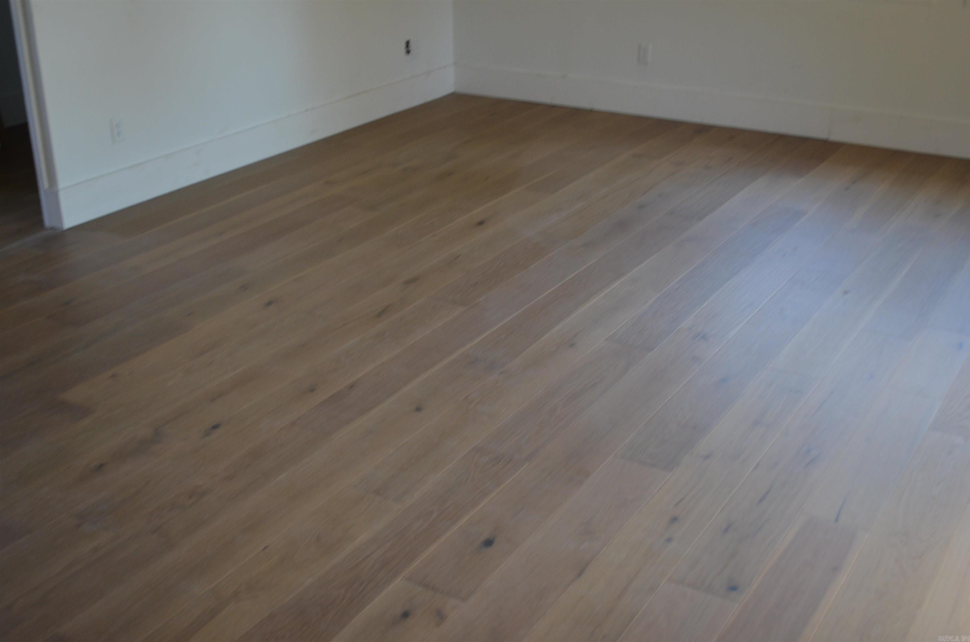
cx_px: 485
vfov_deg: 30.7
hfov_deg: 45.0
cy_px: 321
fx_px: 1170
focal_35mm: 44
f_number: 4.5
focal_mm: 29
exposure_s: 1/80
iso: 400
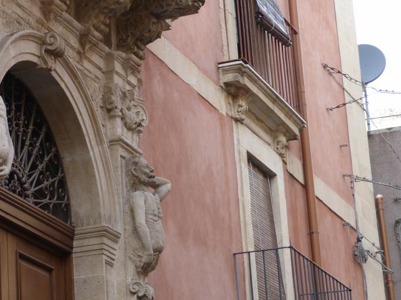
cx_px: 58
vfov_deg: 10.2
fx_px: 1668
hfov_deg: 13.6
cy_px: 31
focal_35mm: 144
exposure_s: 1/125
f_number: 3.6
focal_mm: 13.8
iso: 80
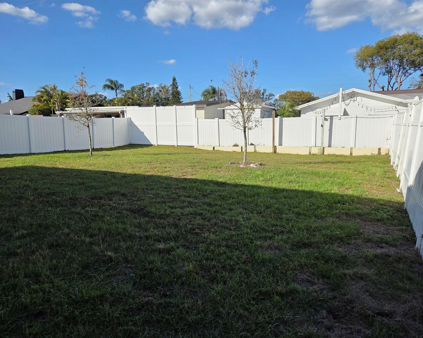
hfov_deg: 70.2
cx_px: 224
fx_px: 300
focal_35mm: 24
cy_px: 169
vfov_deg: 58.8
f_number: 1.8
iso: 64
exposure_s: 1/7891
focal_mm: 5.4
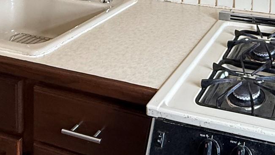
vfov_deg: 20.0
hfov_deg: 40.3
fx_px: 350
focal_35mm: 48
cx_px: 237
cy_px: -103
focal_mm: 2.22
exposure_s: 1/60
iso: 250
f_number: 2.2
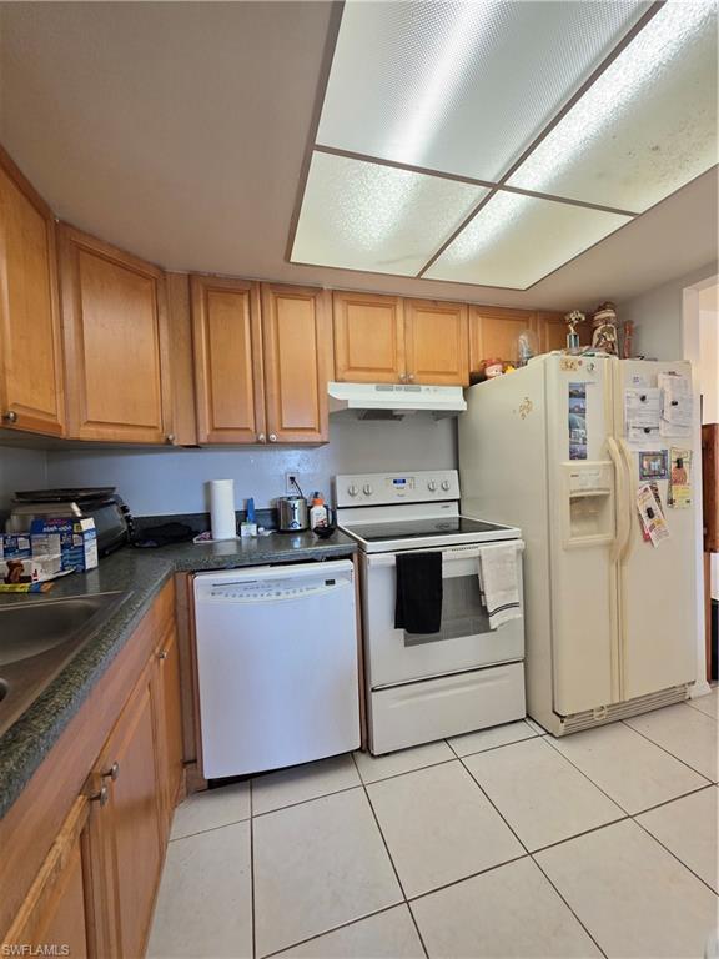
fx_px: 360
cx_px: 360
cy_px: 480
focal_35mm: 13
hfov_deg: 89.9
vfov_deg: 106.2
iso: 250
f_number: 1.9
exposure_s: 1/120
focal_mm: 2.2
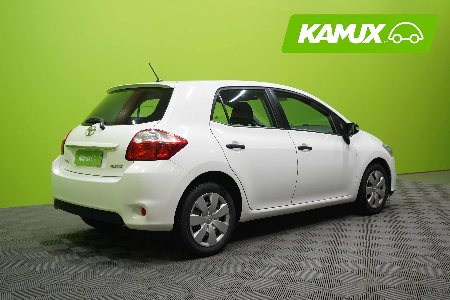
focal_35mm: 39
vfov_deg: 34.2
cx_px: 225
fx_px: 487
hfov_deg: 49.6
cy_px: 150
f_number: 5
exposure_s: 1/25
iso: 1000
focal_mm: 39
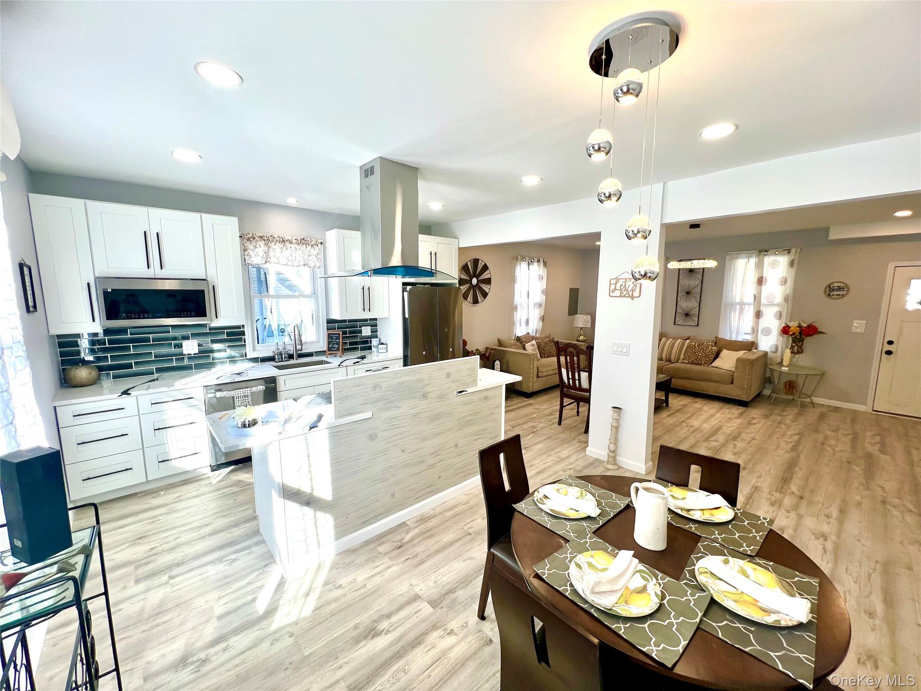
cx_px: 460
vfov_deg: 89.9
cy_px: 346
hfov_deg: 106.2
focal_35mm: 13
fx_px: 346
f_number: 1.8
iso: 50
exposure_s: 1/120
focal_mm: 1.57
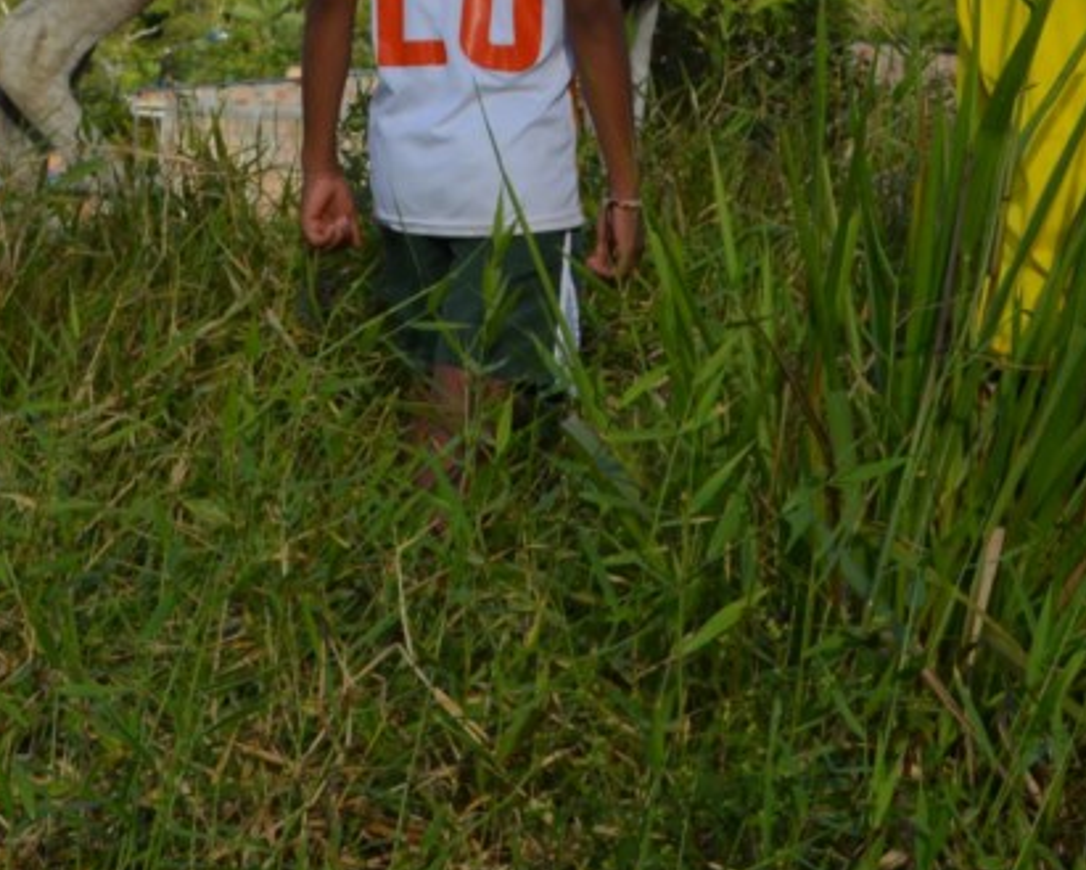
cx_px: 550
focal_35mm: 180
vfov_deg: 8.4
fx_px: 5778
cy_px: -357
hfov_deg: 10.7
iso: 100
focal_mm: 35
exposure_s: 1/250
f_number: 8
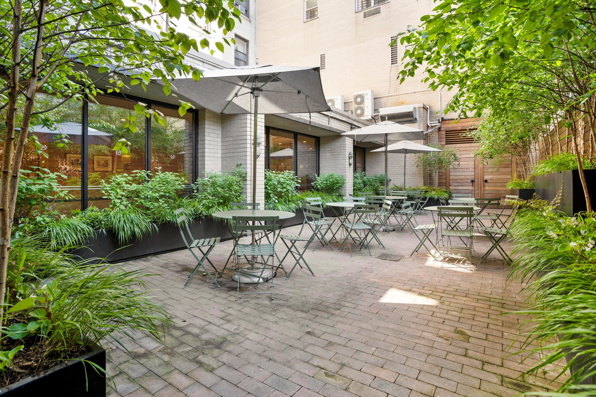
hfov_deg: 86.9
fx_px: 315
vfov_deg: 64.6
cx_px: 298
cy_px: 198
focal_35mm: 19
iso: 100
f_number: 8
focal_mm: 19
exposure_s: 1/10
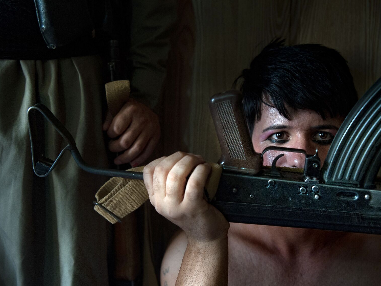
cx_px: 205
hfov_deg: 36.8
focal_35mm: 52
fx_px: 572
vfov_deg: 28.0
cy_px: 164
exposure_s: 1/160
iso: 1600
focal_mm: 34
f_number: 2.8
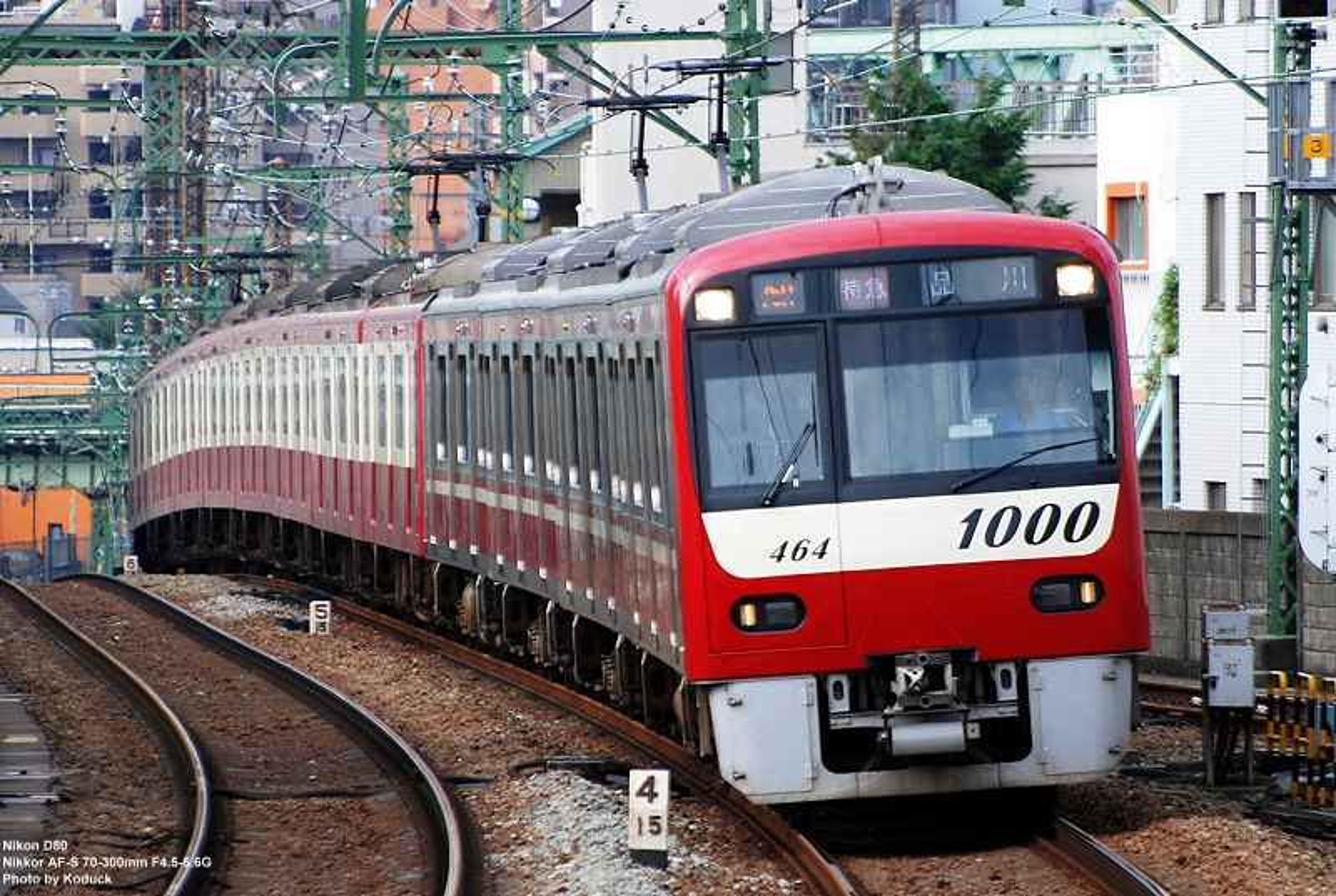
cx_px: 668
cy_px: 448
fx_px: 16734
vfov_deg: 3.1
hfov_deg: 4.6
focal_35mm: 450
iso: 200
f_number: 5.6
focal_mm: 300
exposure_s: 1/320
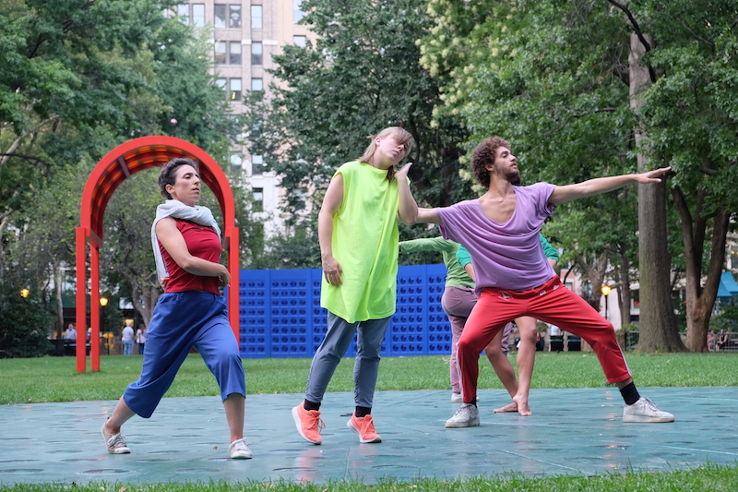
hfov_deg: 27.7
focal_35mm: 73
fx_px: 1496
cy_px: 246
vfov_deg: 18.7
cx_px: 369
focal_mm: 48.4
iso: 800
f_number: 4
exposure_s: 1/70
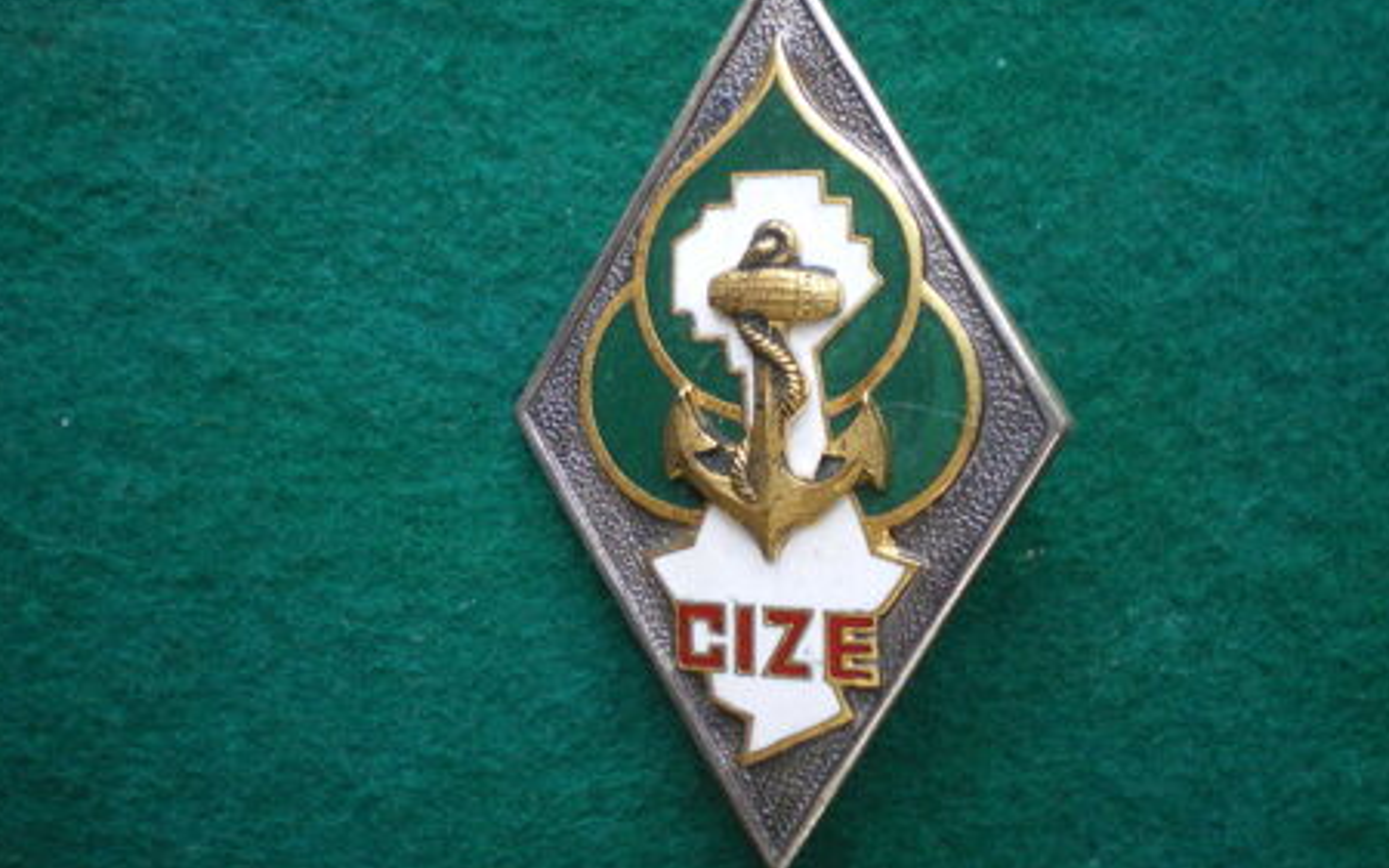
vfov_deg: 29.8
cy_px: 439
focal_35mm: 43
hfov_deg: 46.2
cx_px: 670
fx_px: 1627
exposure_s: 1/50
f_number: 3.1
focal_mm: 6.3
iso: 200
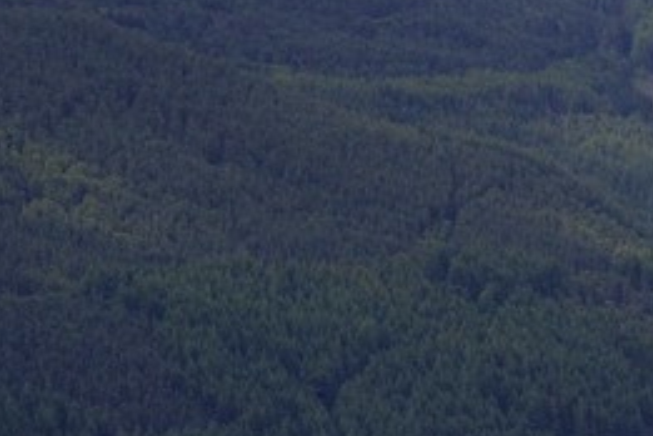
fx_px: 10556
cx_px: 1866
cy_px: 980
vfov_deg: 2.4
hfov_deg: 3.5
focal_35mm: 582
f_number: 10
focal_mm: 95
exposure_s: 1/800
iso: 400
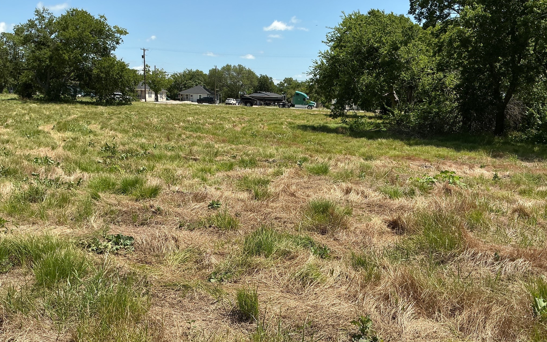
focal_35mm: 31
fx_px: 462
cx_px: 273
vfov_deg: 40.6
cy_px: 168
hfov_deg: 61.2
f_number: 1.8
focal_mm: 3
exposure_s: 1/1675
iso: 25
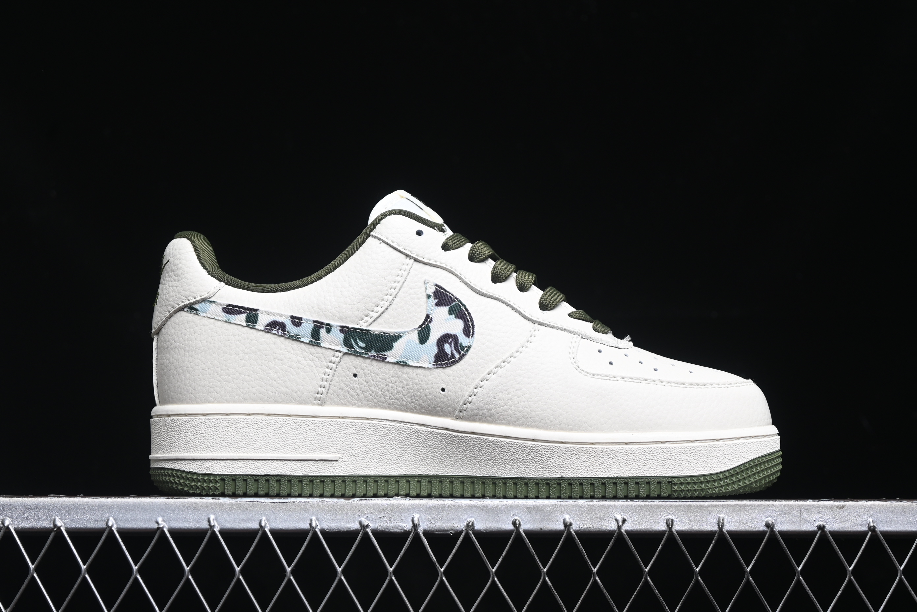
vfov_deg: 18.2
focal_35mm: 75
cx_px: 458
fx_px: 1910
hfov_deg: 27.0
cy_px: 306
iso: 160
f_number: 6.3
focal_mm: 50
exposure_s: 1/60
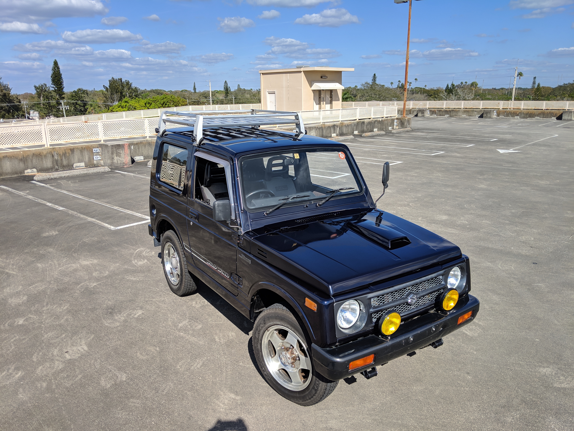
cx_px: 287
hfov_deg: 65.3
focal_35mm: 27
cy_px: 216
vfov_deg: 51.4
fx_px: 448
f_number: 1.8
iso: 61
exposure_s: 1/2933
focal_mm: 4.44
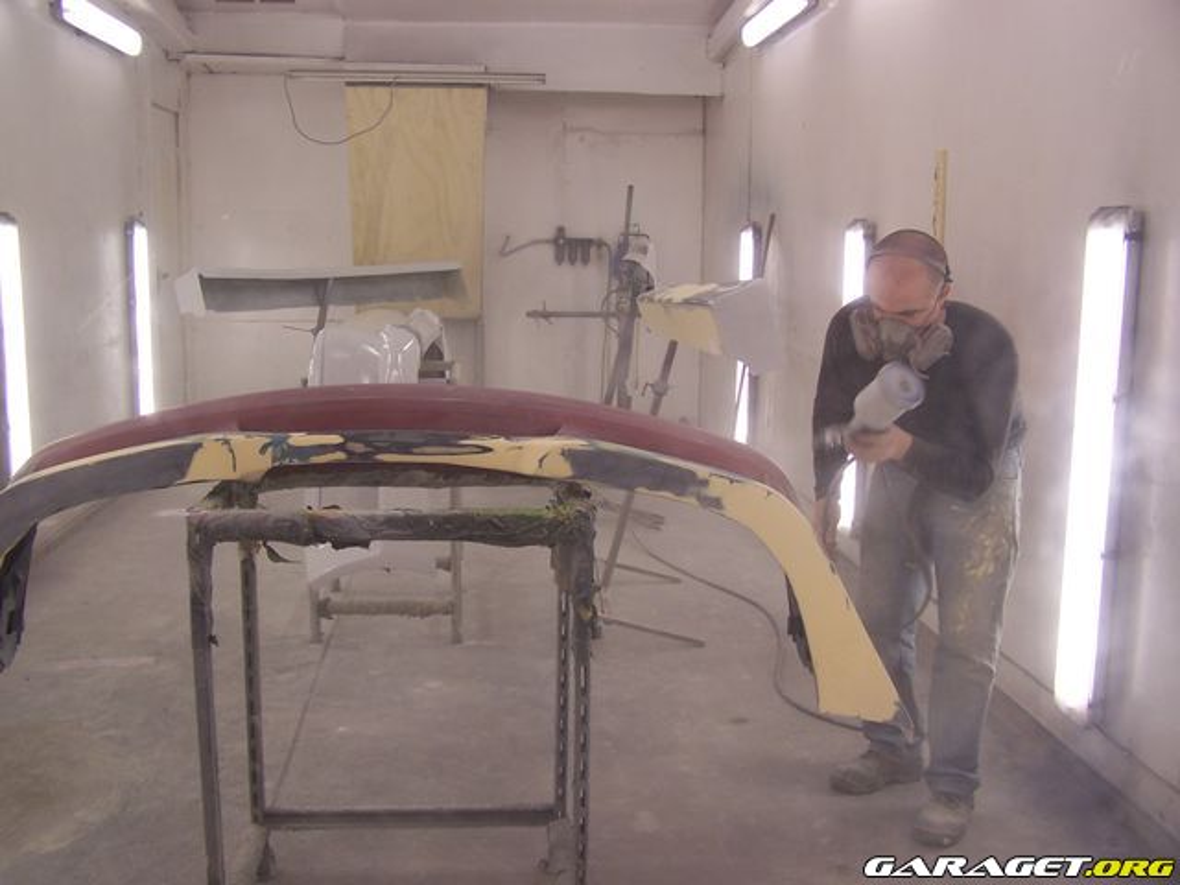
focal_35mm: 38
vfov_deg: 37.7
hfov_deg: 49.0
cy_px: 442
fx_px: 1295
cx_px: 590
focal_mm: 6.3
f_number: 2.8
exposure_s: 1/30
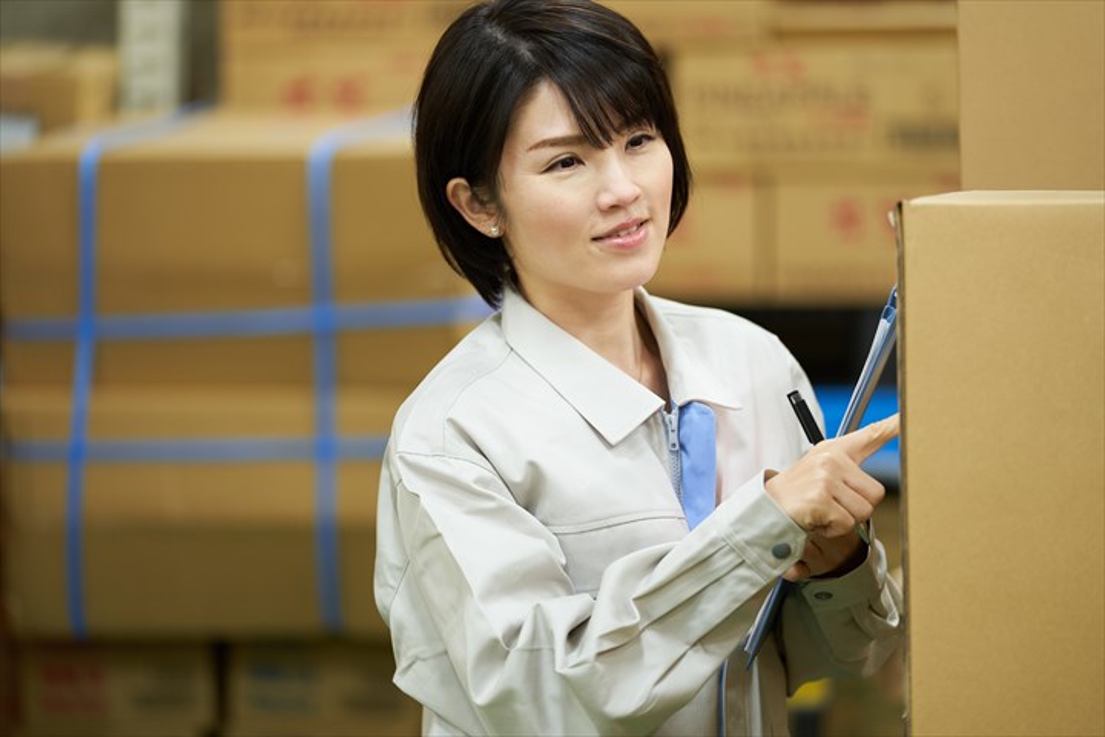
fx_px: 5310
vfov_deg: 7.9
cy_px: 368
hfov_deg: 11.9
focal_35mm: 173
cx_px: 552
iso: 400
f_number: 2.8
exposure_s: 1/60
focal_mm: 173
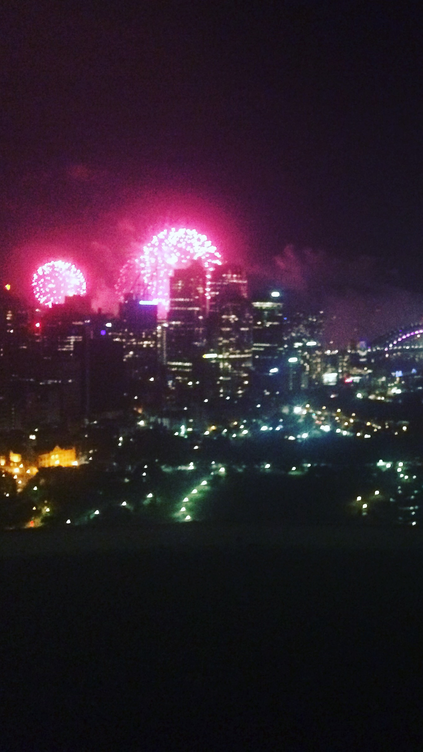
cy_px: 368
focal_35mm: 43
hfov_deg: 25.5
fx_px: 857
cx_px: 473
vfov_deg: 47.4
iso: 2000
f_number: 2.2
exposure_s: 1/17
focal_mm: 4.15
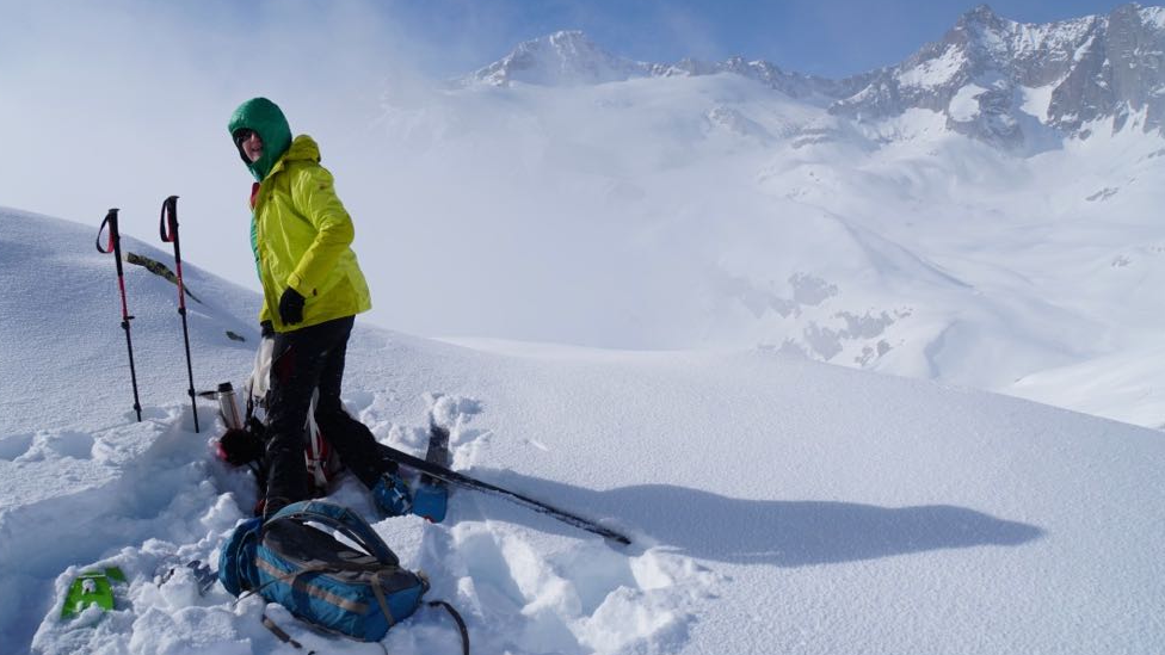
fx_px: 896
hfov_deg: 66.1
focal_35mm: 29
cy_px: 307
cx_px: 580
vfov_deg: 40.2
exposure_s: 1/400
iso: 100
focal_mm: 18
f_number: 11
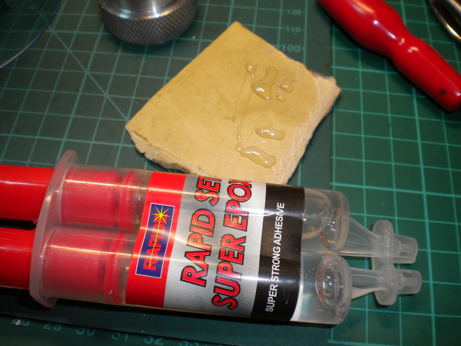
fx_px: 466
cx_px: 230
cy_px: 173
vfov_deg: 40.7
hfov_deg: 52.6
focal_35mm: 35
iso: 91
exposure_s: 1/35.8
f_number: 4.6
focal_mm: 6.3
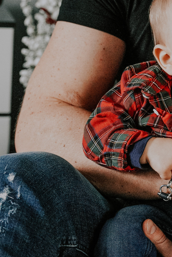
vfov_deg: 13.9
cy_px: 18
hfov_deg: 9.2
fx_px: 1043
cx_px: 247
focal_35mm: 146
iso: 5000
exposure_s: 1/250
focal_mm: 47.2
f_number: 3.2
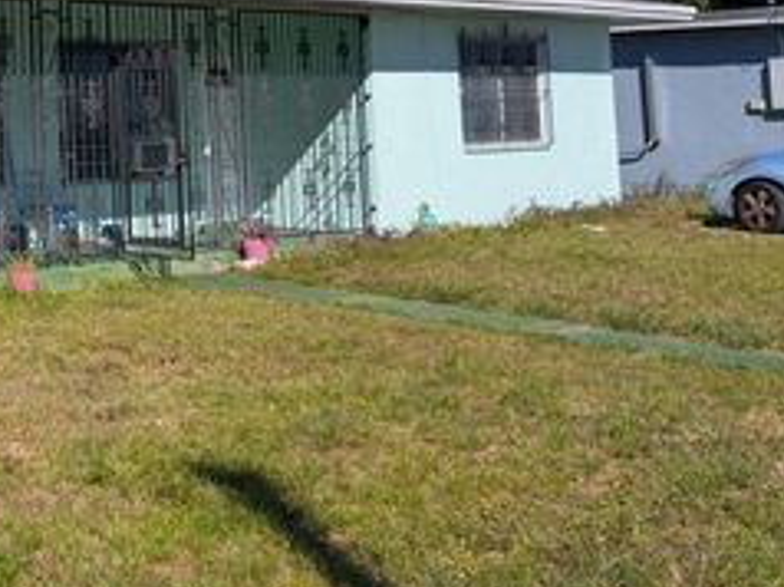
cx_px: -72
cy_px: -31
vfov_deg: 23.1
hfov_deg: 29.2
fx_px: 1358
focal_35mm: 60
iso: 23
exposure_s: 1/1355
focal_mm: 6.9
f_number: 1.68
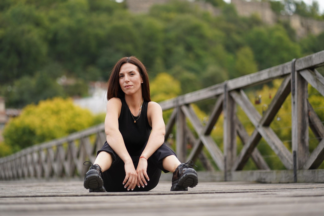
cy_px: 108
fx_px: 765
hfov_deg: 23.9
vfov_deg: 16.1
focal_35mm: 85
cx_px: 162
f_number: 2
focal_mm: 85
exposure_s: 1/3200
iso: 400
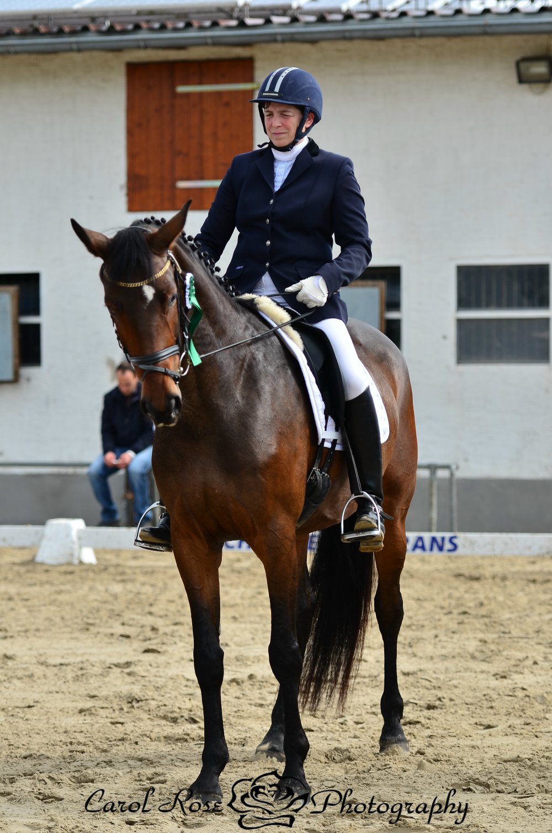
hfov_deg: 9.3
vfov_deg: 14.0
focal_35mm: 147
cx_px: 276
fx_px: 3396
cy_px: 416
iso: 160
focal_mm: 98
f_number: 2.8
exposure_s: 1/2000
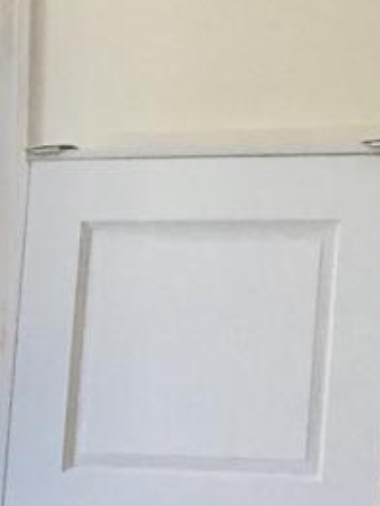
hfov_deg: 6.6
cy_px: 314
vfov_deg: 8.9
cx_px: -159
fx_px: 3247
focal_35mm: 222
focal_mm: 4.15
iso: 32
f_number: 2.2
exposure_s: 1/40
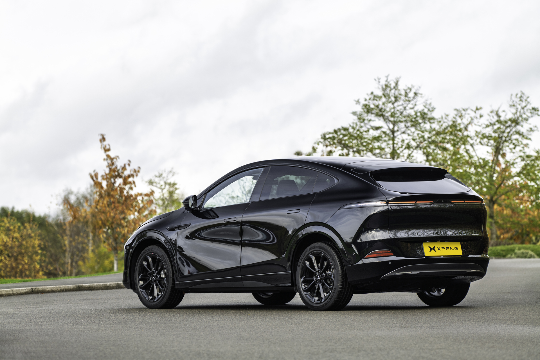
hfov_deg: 10.7
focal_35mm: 193
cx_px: 270
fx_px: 2895
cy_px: 180
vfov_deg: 7.1
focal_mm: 193
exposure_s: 1/100
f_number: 5
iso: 400
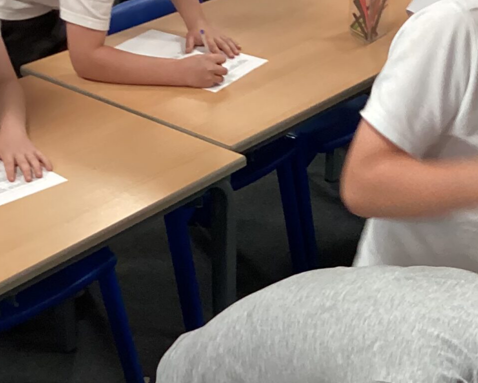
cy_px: 363
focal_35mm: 81
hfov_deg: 23.2
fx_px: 1146
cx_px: 396
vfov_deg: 18.6
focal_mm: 3.3
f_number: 2.4
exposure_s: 1/60
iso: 200
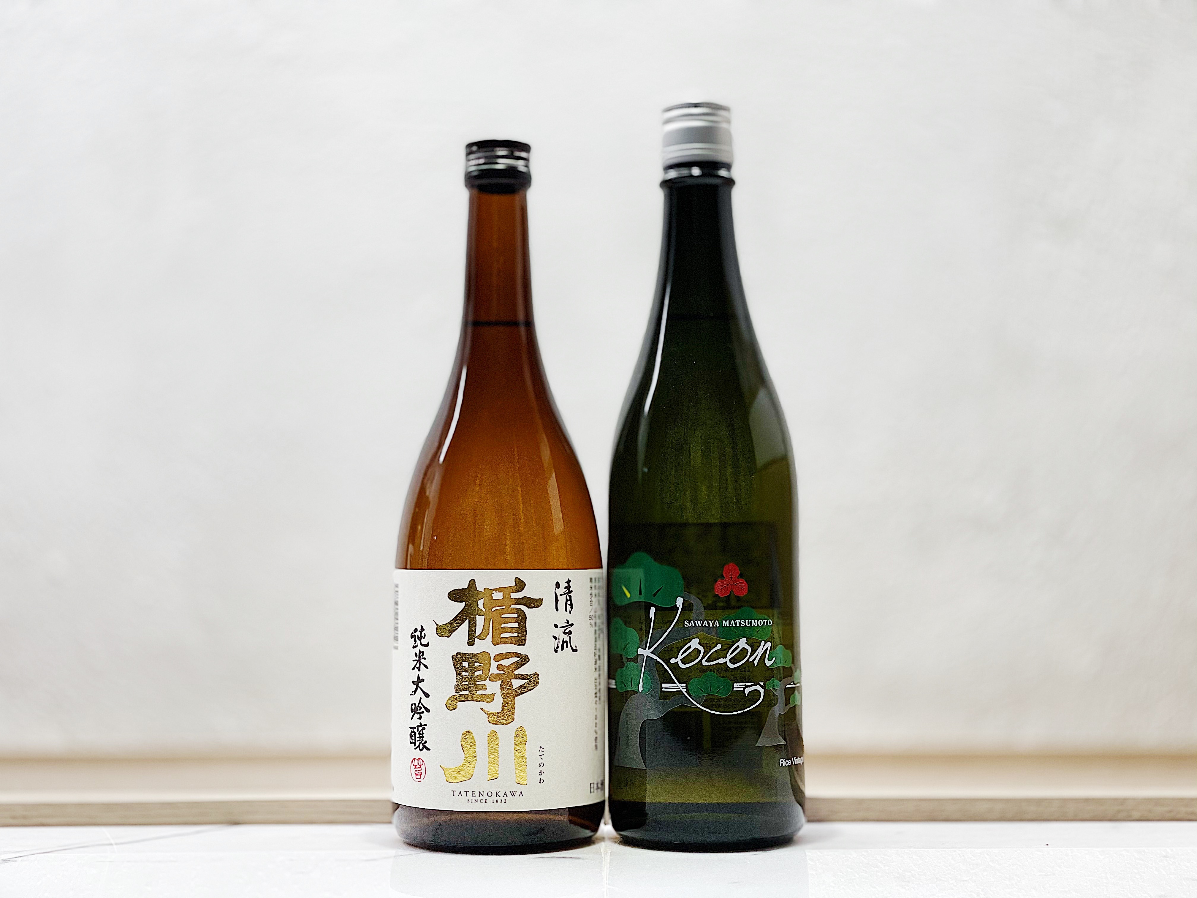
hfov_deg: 36.8
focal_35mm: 52
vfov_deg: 28.0
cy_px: 449
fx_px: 1798
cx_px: 598
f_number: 2
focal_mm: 6
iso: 80
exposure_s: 1/100
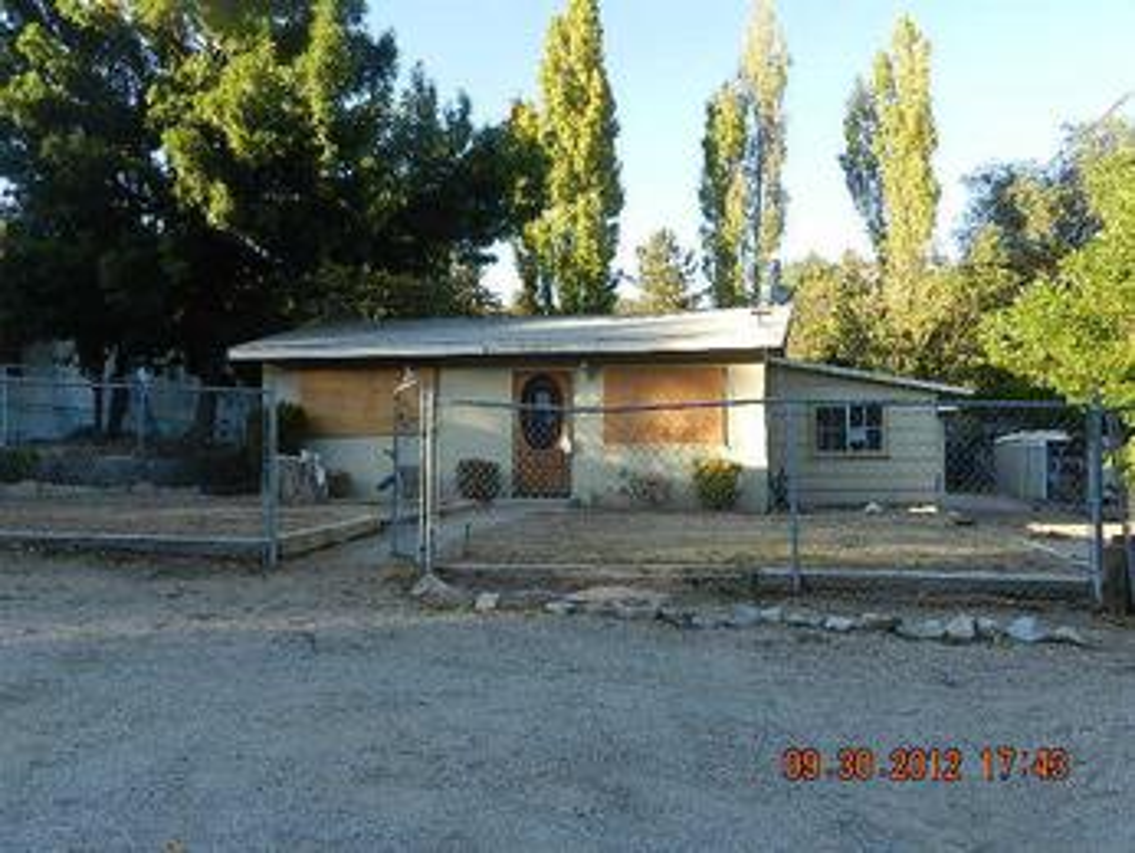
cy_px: 426
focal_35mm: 32
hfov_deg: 56.8
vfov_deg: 44.2
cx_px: 568
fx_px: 1050
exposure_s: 1/200
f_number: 3.7
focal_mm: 5.6
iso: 160
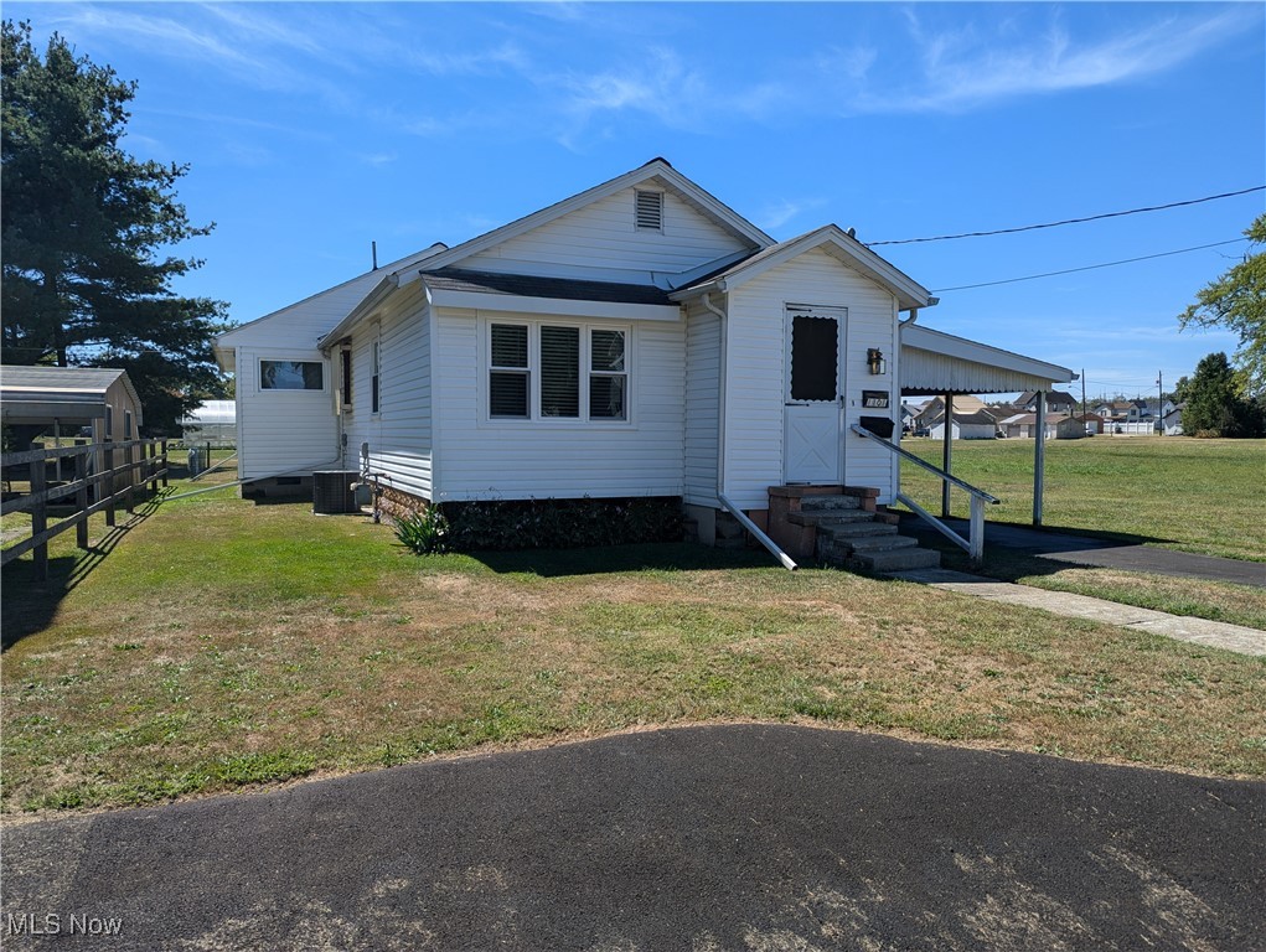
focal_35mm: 24
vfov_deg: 56.9
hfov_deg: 71.5
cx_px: 633
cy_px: 476
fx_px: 879
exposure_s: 1/1887
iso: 45
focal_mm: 6.81
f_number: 1.85
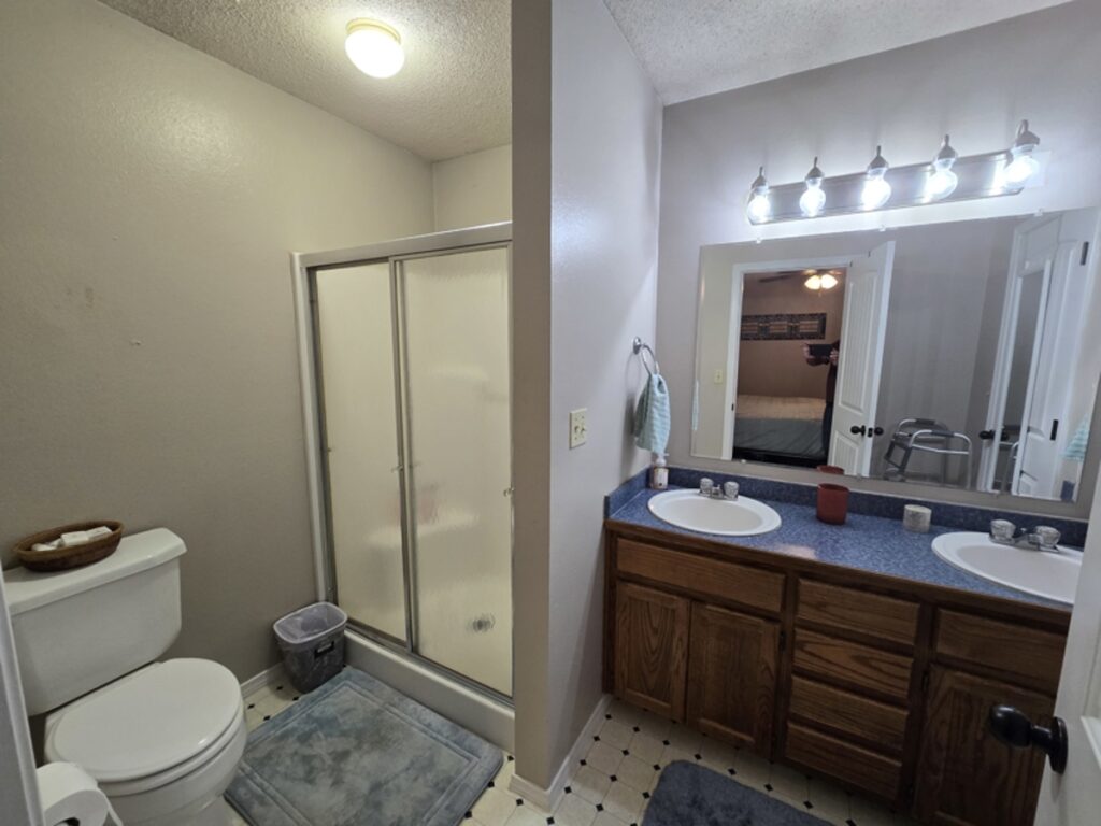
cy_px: 413
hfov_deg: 106.2
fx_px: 413
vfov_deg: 89.9
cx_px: 550
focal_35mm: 13
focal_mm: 2.2
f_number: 2.2
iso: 160
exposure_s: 1/60
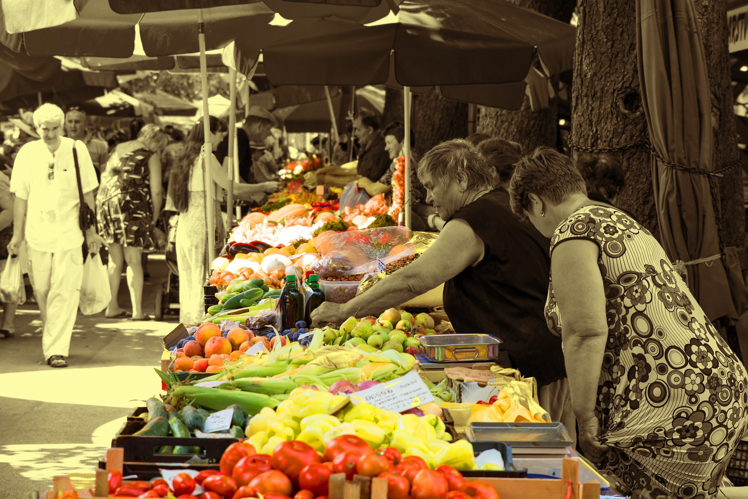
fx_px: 2181
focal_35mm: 105
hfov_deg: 19.5
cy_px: 250
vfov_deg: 13.0
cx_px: 374
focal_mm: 70
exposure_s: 1/250
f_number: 5.6
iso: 320
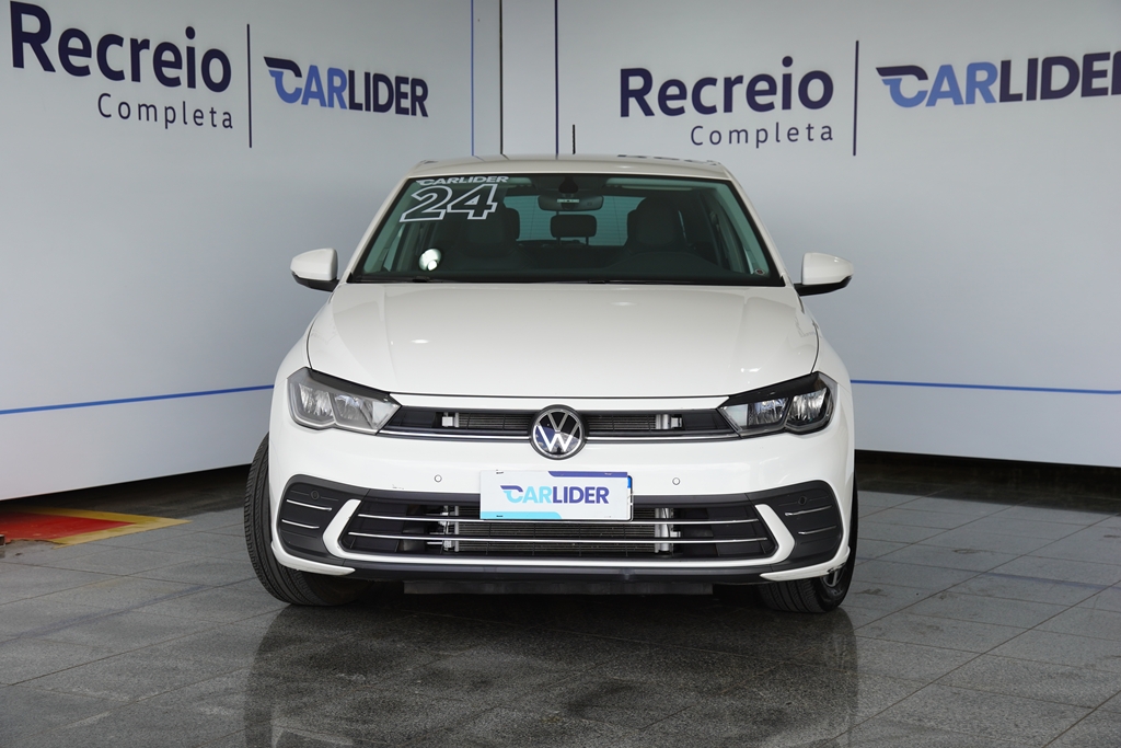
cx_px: 560
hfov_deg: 33.4
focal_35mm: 60
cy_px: 374
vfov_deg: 22.6
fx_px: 1868
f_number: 5
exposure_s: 1/100
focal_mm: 40
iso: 100
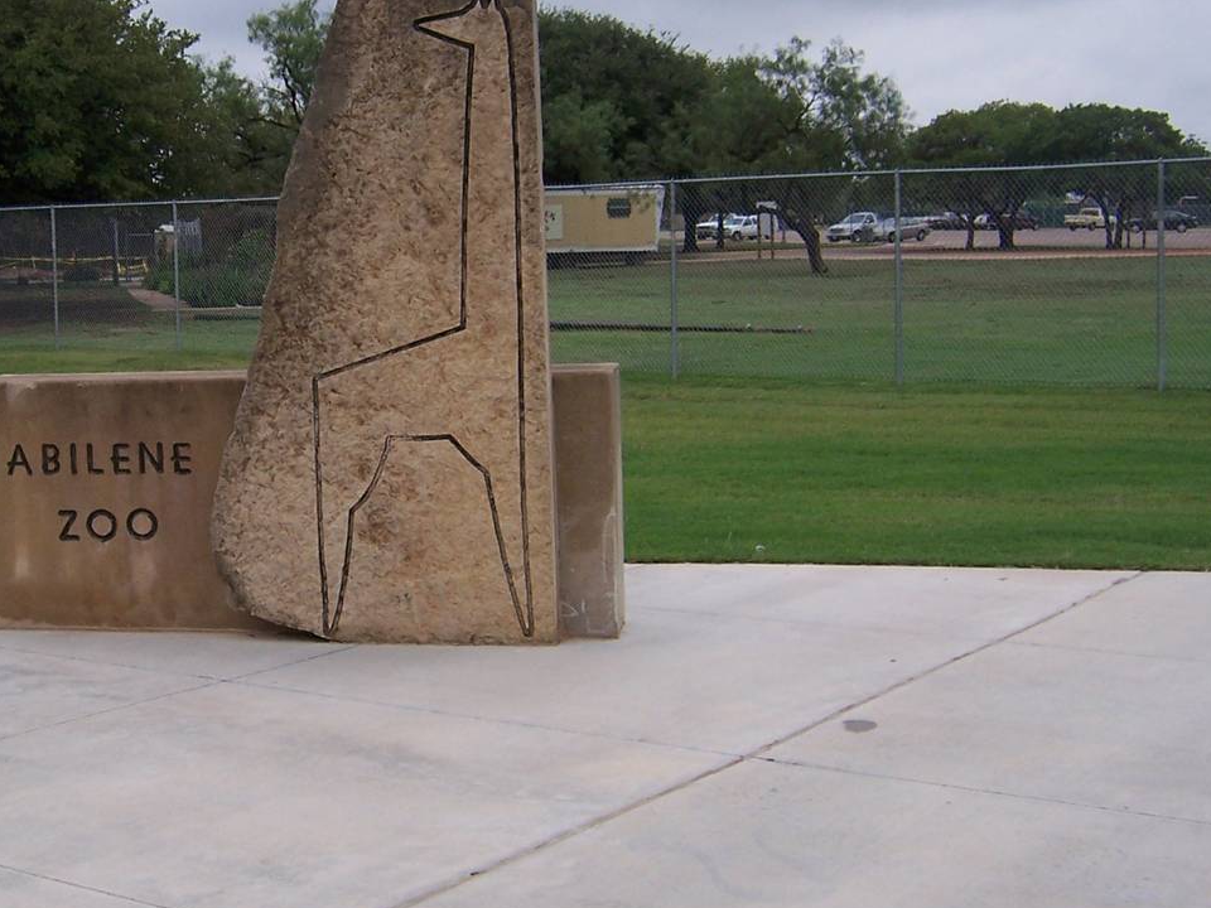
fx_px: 1924
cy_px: 391
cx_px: 217
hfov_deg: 33.8
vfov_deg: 26.5
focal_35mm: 55
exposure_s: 1/500
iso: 80
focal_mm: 5.5
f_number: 3.4
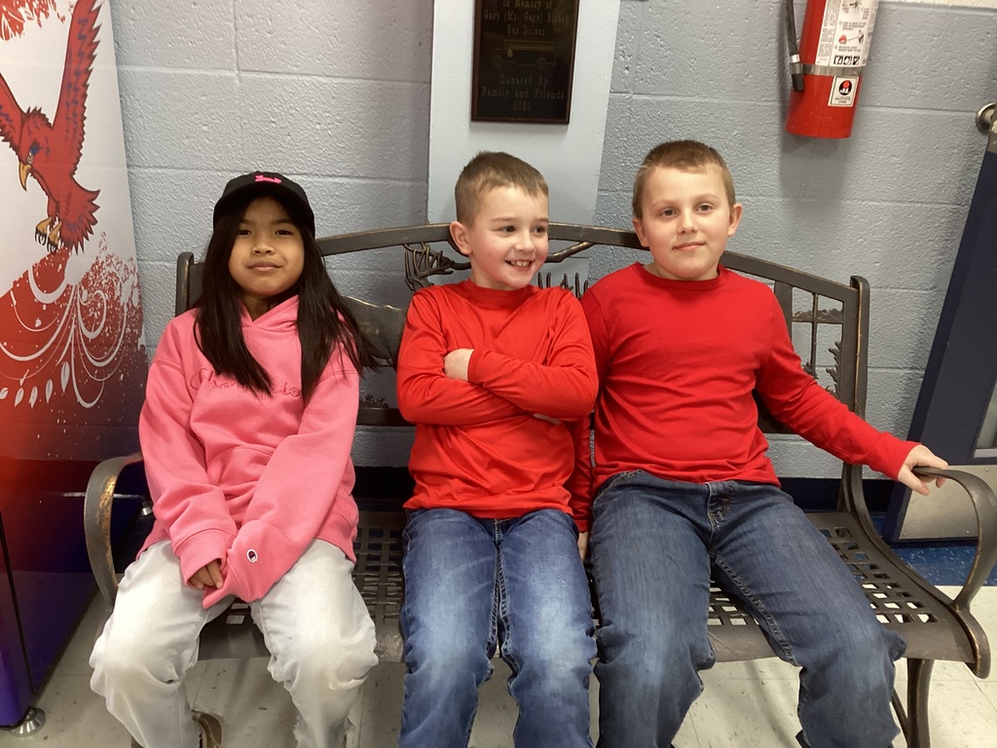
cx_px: 498
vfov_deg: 45.4
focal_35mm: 31
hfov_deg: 58.4
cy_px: 374
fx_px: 893
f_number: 2.4
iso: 200
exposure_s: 1/60
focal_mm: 3.3
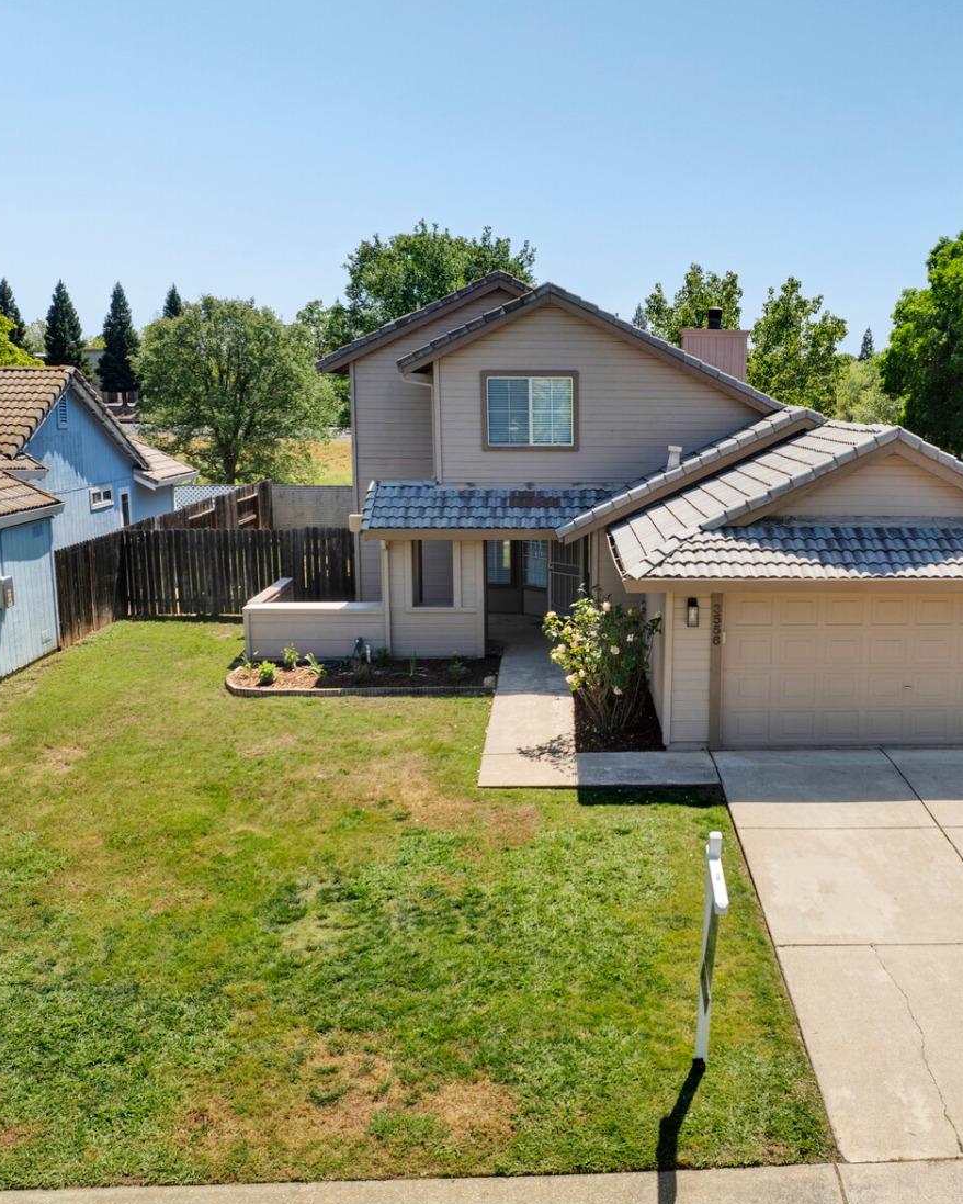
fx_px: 1140
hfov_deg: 45.2
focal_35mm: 32
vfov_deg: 55.7
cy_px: 613
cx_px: 637
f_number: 2.8
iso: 100
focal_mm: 12.3
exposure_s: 1/60
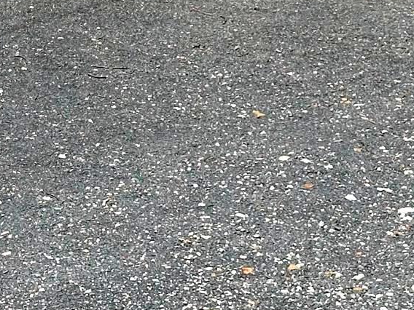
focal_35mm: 173
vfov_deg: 8.3
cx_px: -137
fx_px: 2069
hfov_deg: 11.1
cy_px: -219
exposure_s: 1/6623
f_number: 1.78
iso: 64
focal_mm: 6.86
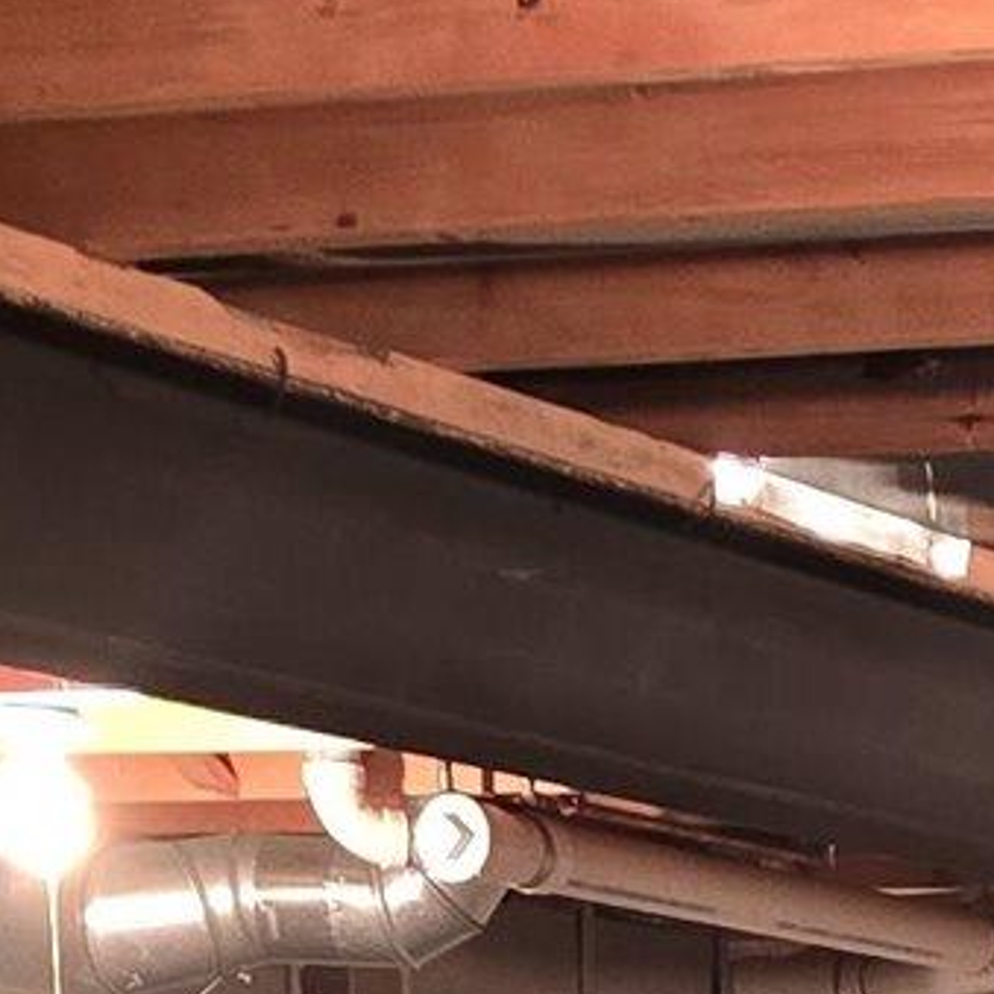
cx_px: 1777
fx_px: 5978
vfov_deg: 8.4
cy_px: 2701
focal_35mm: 184
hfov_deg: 9.1
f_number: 1.7
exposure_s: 1/17
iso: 125
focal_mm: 6.3
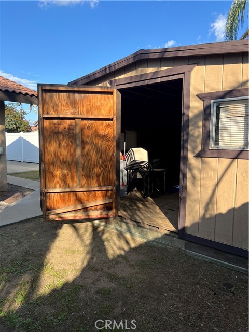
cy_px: 166
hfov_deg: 53.1
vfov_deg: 67.3
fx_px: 249
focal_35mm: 26
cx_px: 124
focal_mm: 5.7
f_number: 1.5
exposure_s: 1/1645
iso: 50
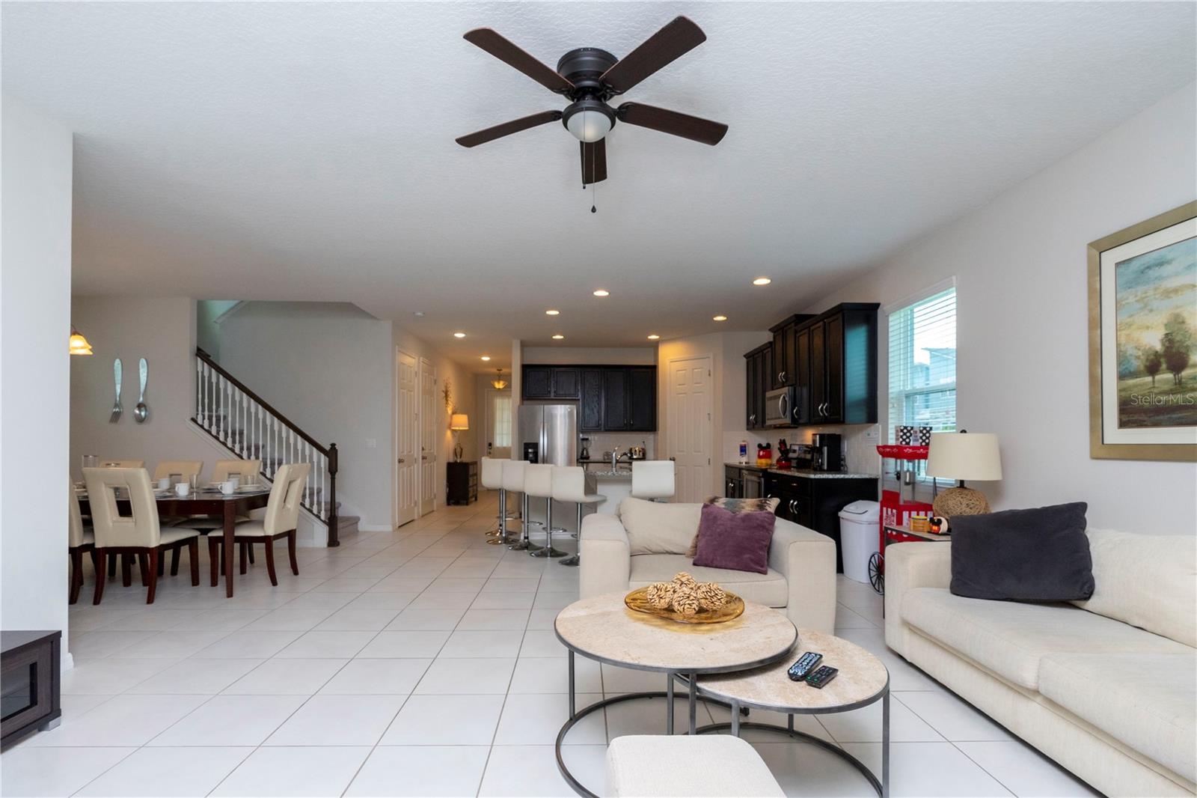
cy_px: 399
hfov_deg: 96.7
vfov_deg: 73.7
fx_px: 532
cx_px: 598
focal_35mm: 16
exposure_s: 1/100
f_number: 8
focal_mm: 16
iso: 1000
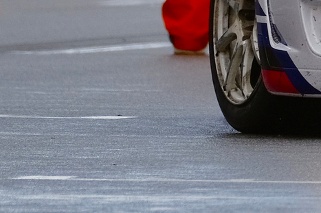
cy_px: -153
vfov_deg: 0.6
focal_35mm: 2468
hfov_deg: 0.8
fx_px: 21997
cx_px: 419
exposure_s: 1/850
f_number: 5.6
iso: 160
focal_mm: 300
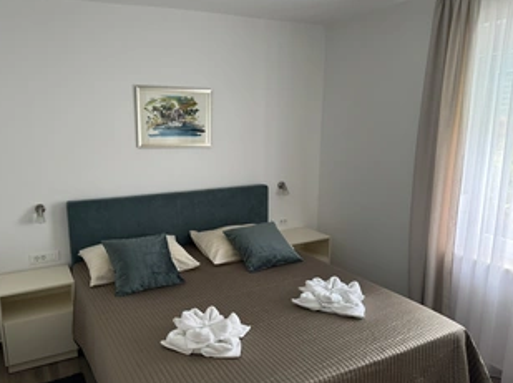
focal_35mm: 28
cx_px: 221
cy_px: 206
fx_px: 414
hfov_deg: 63.2
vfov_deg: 49.6
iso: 160
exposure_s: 1/121
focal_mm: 6.76
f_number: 1.78
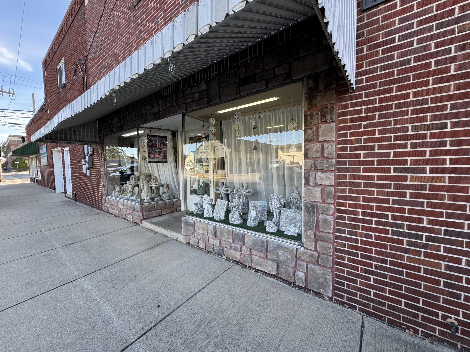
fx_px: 190
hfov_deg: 102.1
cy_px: 176
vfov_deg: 85.7
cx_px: 235
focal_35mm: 14
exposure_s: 1/159
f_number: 2.2
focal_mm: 2.22
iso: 40
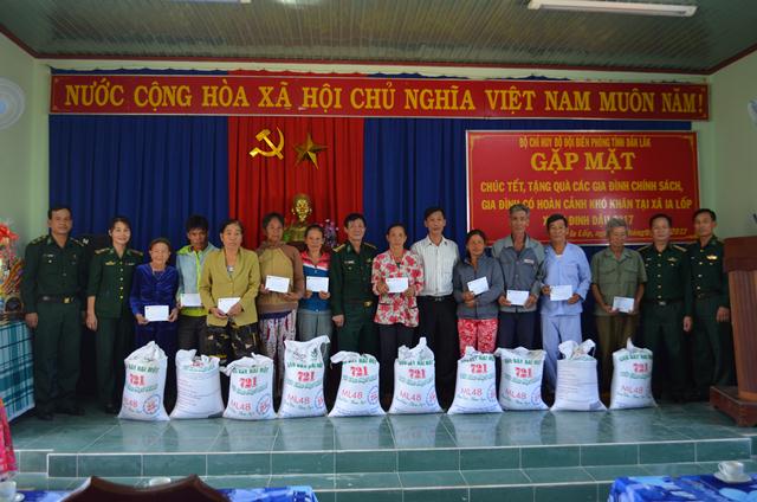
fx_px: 693
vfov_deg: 39.8
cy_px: 251
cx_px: 378
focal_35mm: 33
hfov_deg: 57.3
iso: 500
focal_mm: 22
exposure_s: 1/60
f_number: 4
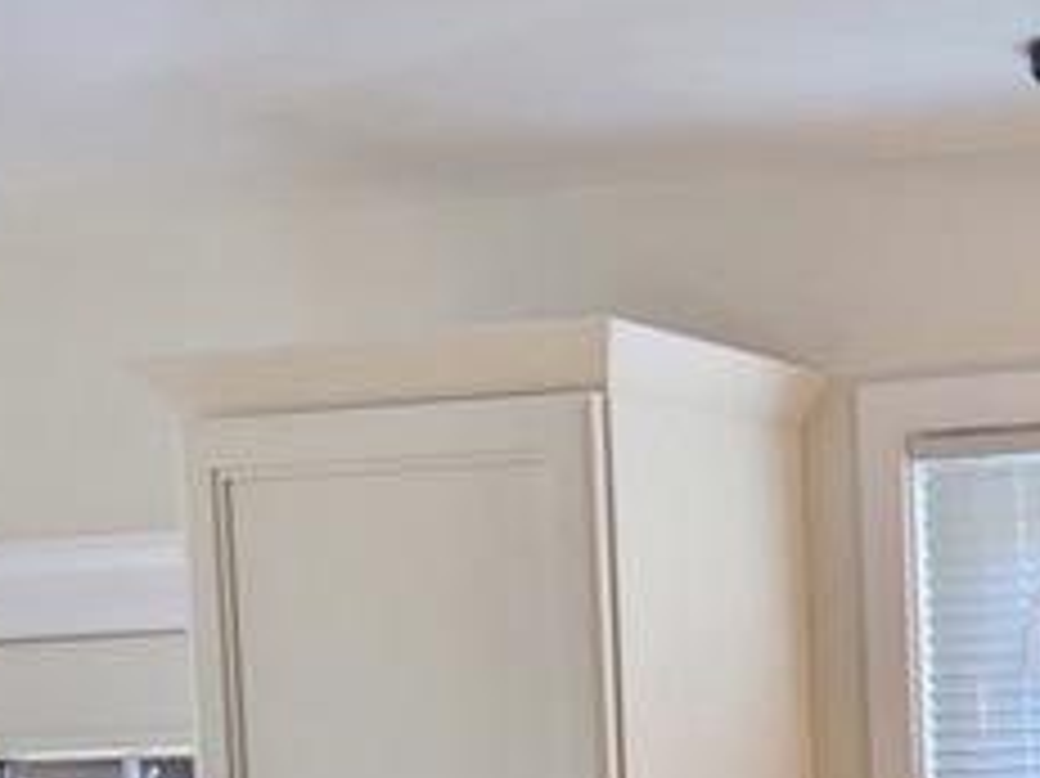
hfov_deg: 15.3
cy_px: 1241
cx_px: 1877
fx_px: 3333
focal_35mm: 111
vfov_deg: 12.5
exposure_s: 1/119
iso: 160
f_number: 1.8
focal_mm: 7
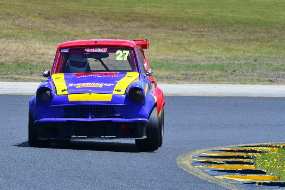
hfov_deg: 4.4
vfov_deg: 2.9
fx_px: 3696
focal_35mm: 467
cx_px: 143
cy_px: 95
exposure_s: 1/640
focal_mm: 310
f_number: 11
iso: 320
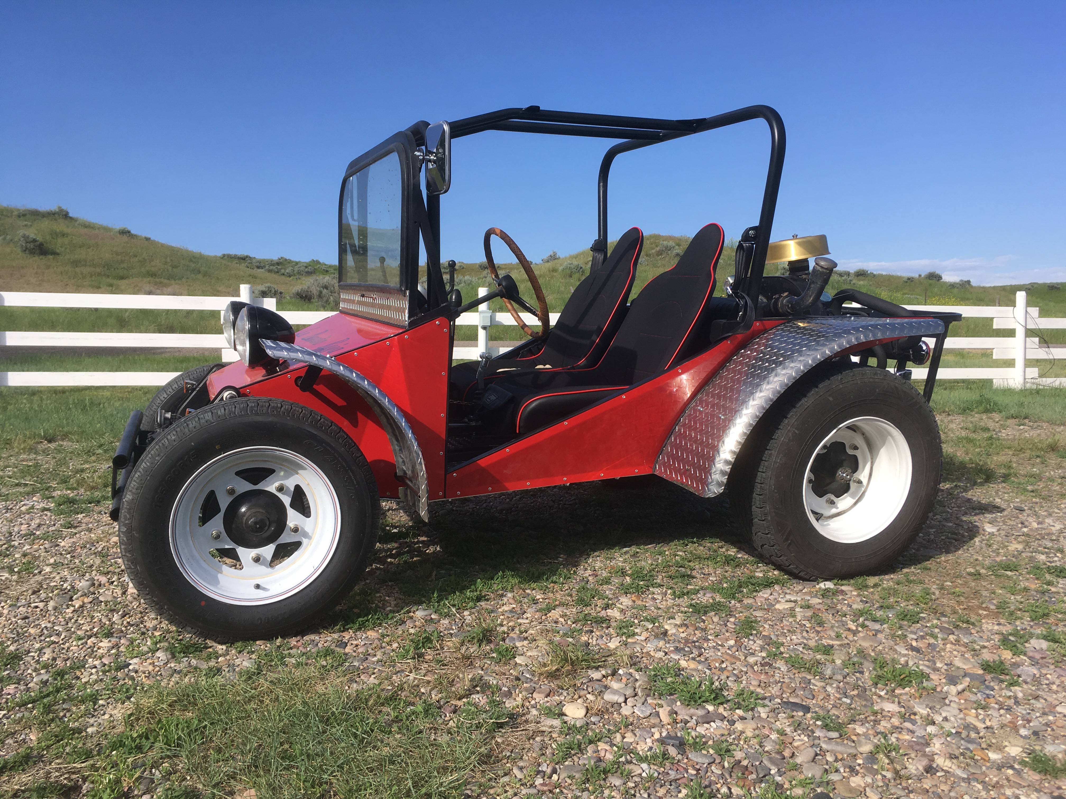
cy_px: 400
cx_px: 533
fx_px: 893
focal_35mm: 29
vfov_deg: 48.2
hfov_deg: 61.7
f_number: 2.2
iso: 25
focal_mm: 4.15
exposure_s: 1/1221
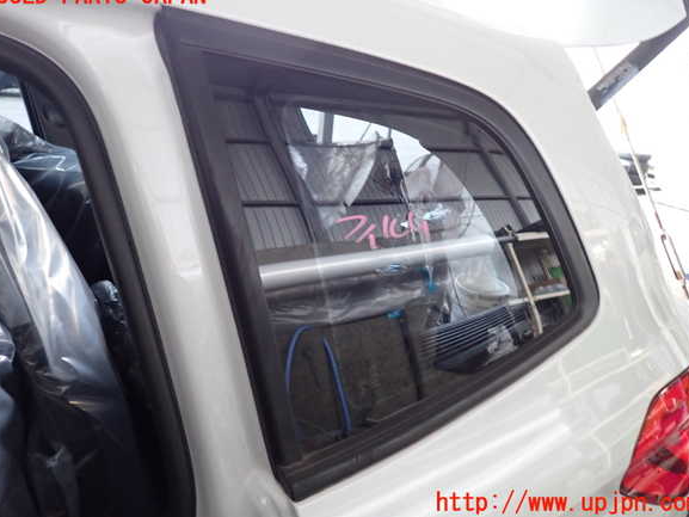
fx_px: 518
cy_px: 250
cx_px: 347
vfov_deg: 53.1
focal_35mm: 26
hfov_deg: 67.3
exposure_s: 1/30
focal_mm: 4.5
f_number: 2
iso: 400
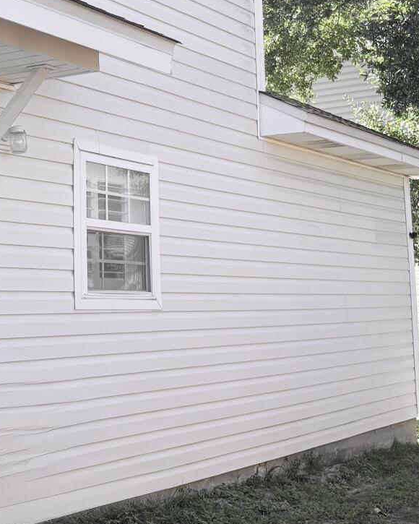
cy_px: 147
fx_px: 1085
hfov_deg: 21.4
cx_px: 46
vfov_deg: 26.9
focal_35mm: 70
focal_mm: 5.96
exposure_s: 1/1311
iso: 64
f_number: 1.6
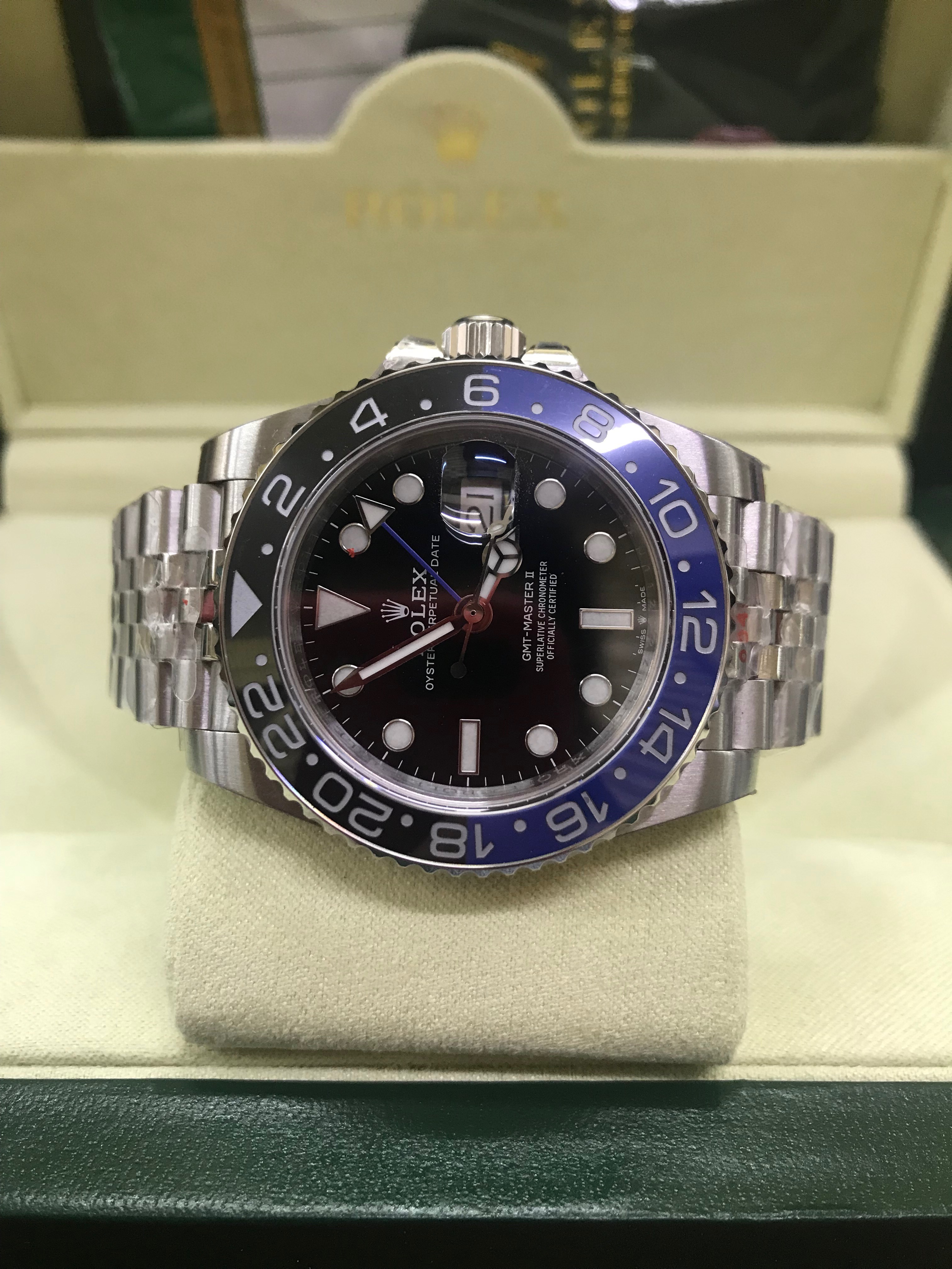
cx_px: 476
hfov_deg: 49.7
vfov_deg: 63.4
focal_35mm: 28
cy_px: 634
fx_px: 1027
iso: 40
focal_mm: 3.99
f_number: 1.8
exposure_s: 1/17
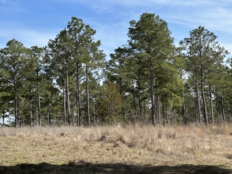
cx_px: 116
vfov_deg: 19.1
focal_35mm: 77
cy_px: 87
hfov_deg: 25.3
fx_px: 516
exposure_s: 1/506
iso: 32
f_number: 2.8
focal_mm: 9
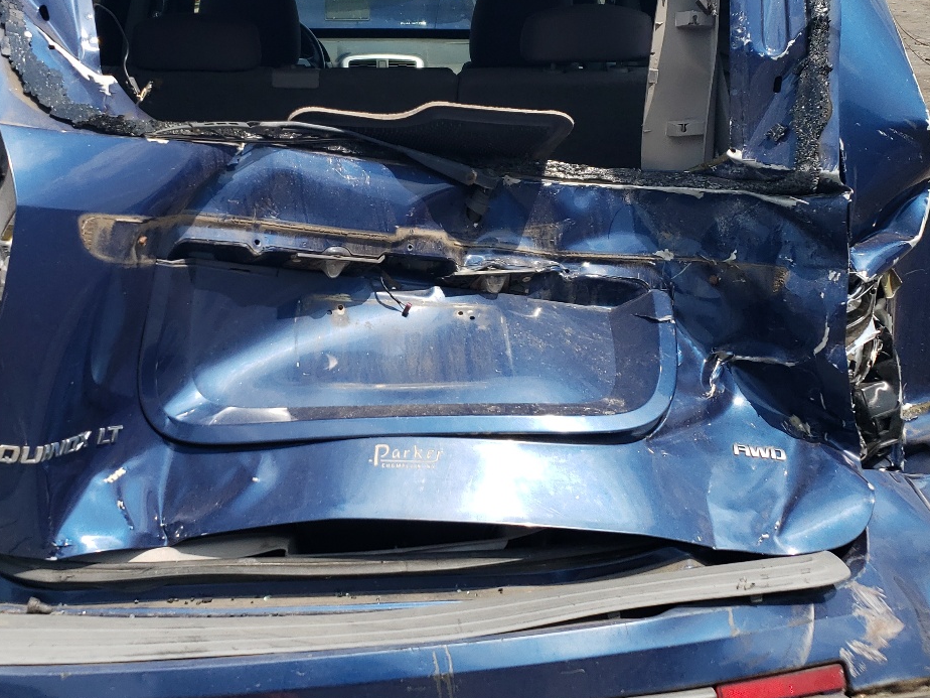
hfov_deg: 41.9
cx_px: 372
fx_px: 1209
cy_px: 301
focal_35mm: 45
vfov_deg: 32.1
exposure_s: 1/2500
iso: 50
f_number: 1.5
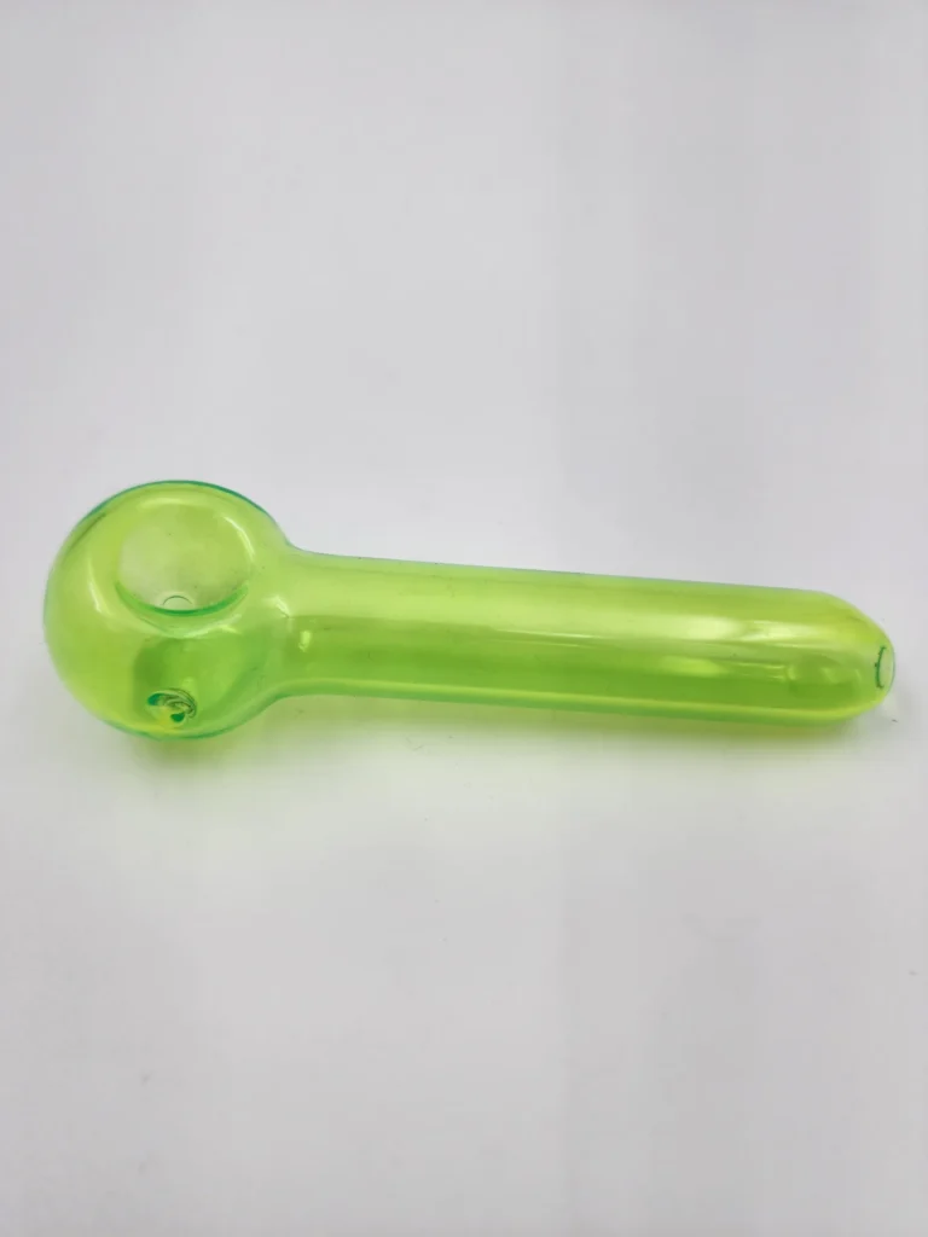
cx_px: 464
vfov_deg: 73.9
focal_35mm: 23
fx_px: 822
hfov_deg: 58.9
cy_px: 618
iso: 12
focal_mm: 6.4
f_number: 1.8
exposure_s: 1/222
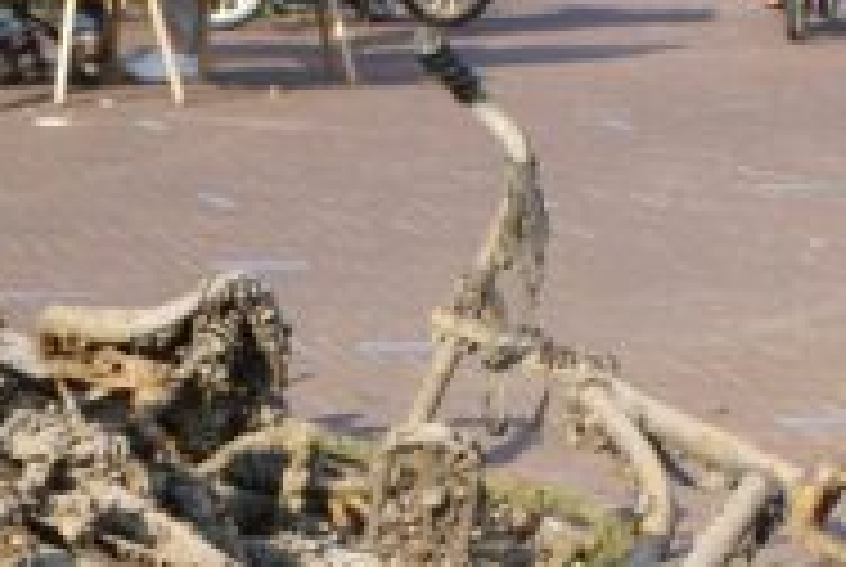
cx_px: 180
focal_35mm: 96
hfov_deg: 21.0
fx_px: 2260
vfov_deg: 14.0
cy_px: 634
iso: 100
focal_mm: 20
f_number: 9
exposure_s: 1/80
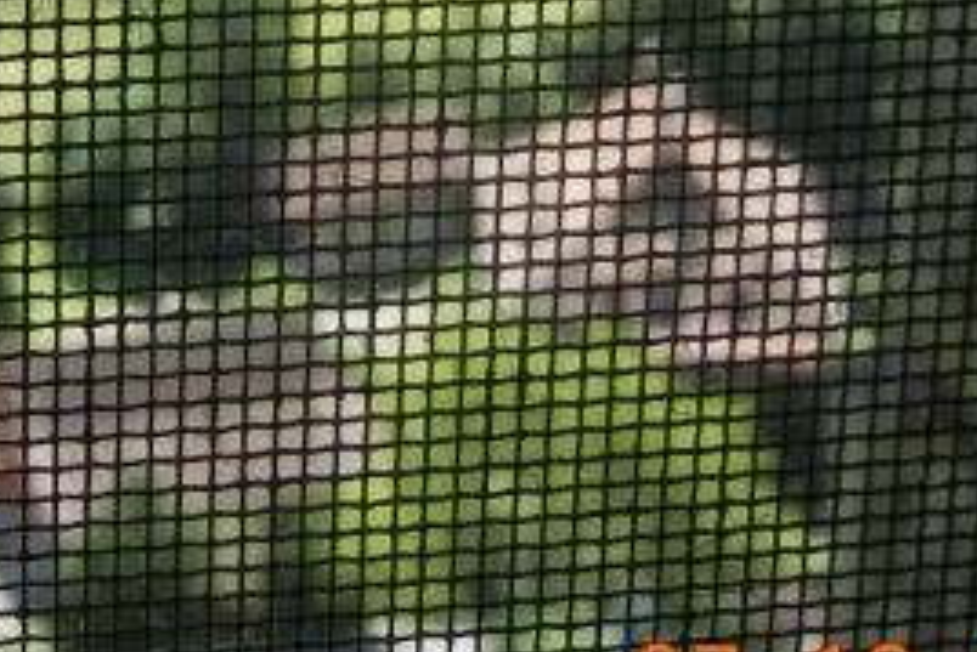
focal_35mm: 119
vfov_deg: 11.0
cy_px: -419
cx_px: -87
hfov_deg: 16.7
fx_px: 3231
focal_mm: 5.4
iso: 160
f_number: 3.5
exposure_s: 1/353
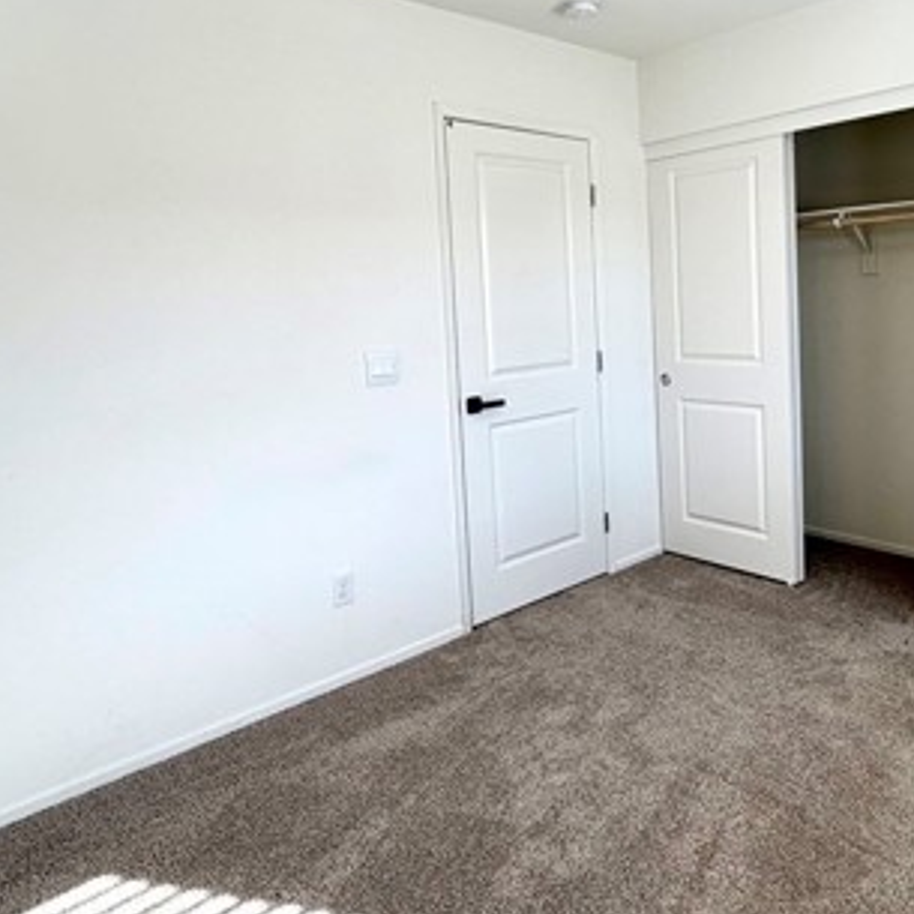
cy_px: 345
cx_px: 635
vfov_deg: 60.2
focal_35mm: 26
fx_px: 777
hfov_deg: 59.0
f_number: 2.2
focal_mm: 2.22
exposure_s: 1/120
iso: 40
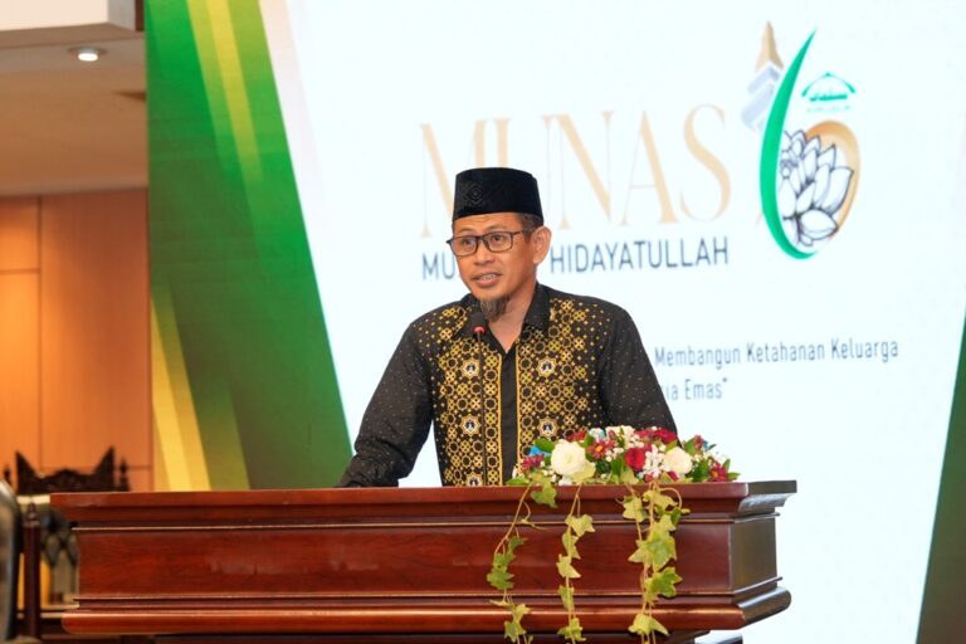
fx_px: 2817
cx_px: 483
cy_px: 322
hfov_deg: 19.5
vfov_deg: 13.0
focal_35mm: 105
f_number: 2.8
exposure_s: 1/100
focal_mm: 70
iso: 1000
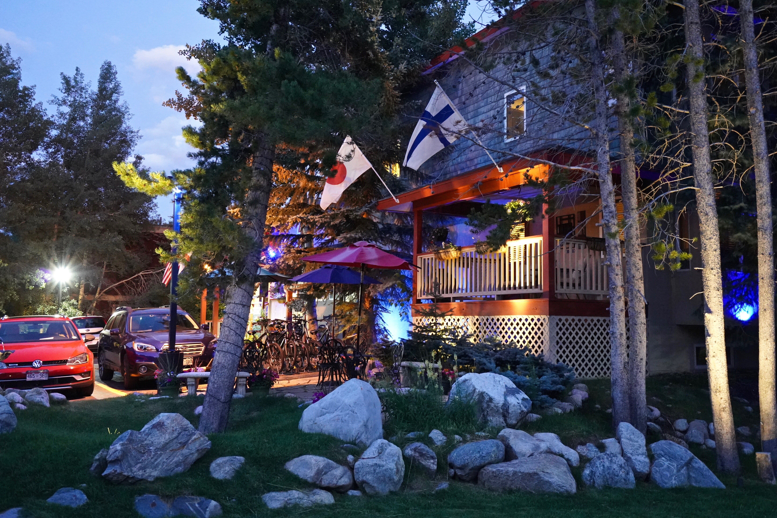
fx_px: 691
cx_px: 394
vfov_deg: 41.1
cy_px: 256
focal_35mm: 32
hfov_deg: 58.7
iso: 12800
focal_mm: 31
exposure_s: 1/30
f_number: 4
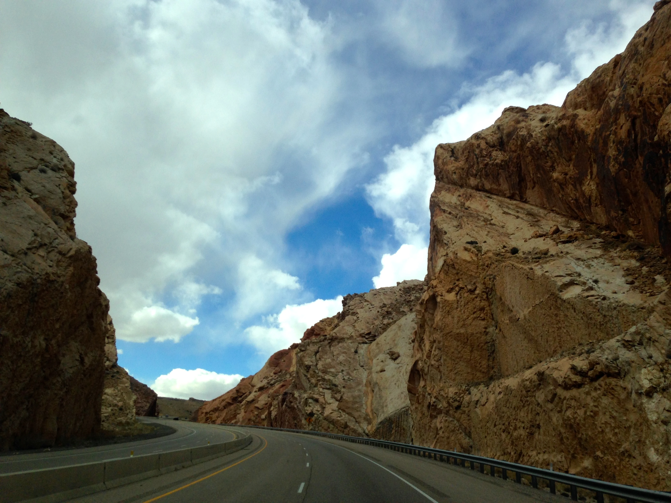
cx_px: 336
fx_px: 640
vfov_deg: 42.9
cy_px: 252
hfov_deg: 55.4
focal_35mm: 33
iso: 50
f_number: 2.4
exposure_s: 1/1869
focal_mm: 4.12
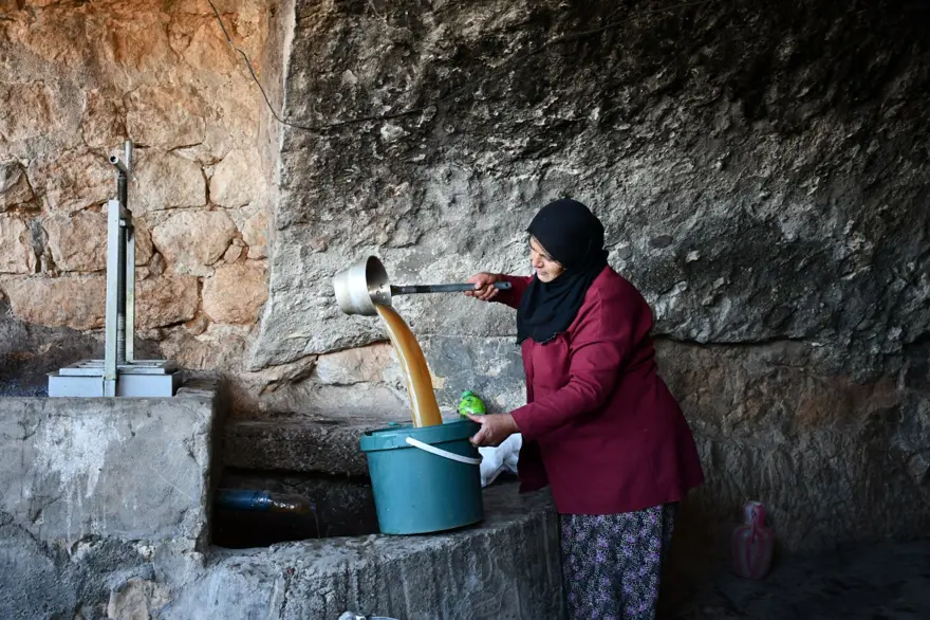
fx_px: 930
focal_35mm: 36
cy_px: 310
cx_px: 465
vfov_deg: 36.8
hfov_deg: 53.1
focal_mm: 24
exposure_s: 1/160
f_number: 3.8
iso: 800
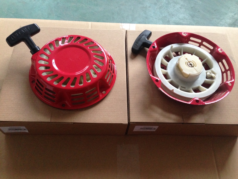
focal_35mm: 33
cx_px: 119
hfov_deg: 55.4
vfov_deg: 42.9
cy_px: 90
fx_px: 227
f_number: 2.4
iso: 250
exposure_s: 1/20
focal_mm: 4.12
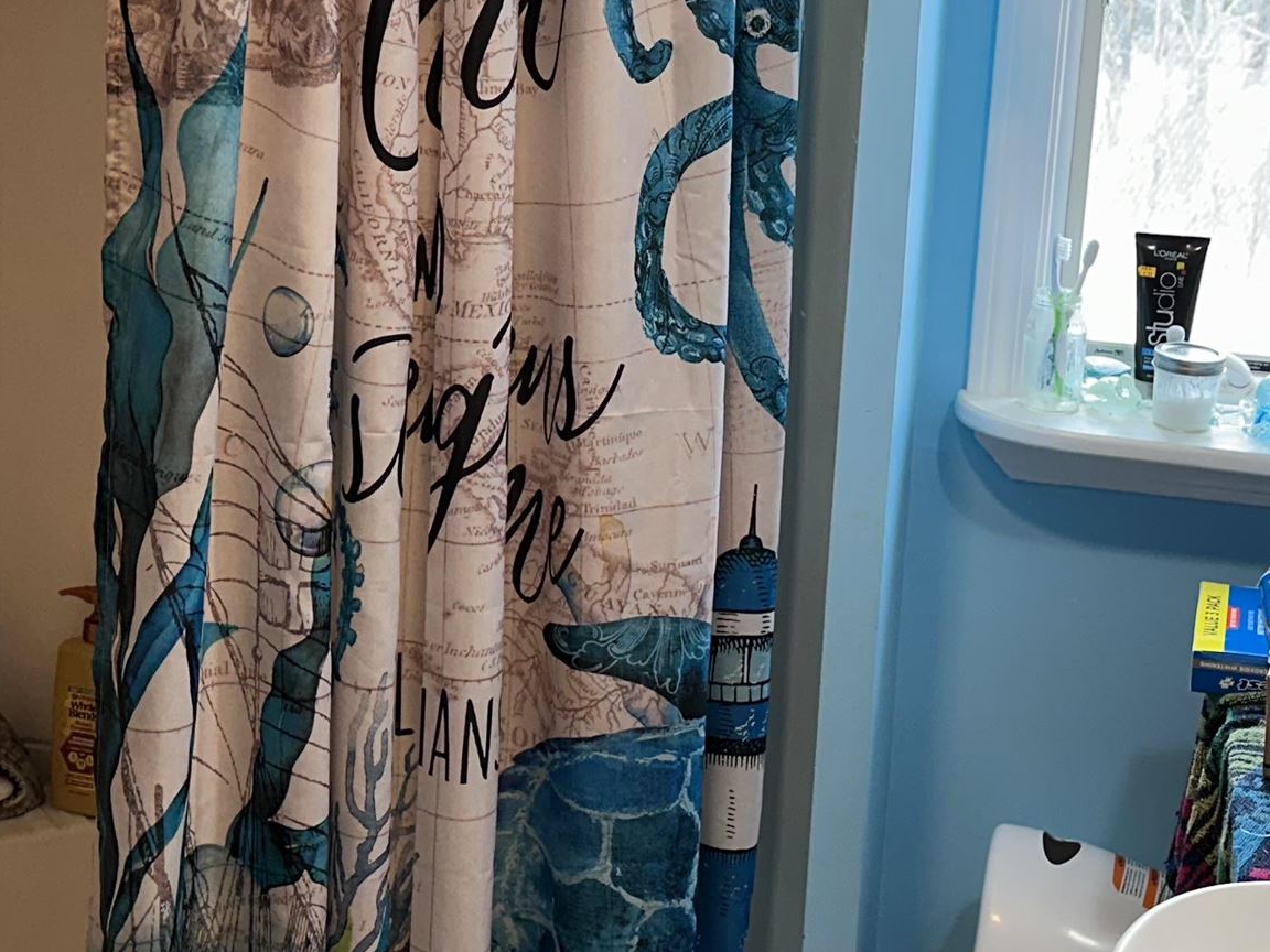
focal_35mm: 64
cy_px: 332
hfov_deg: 30.3
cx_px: 675
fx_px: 2348
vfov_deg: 22.9
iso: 125
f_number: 1.78
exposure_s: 1/120
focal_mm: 6.86
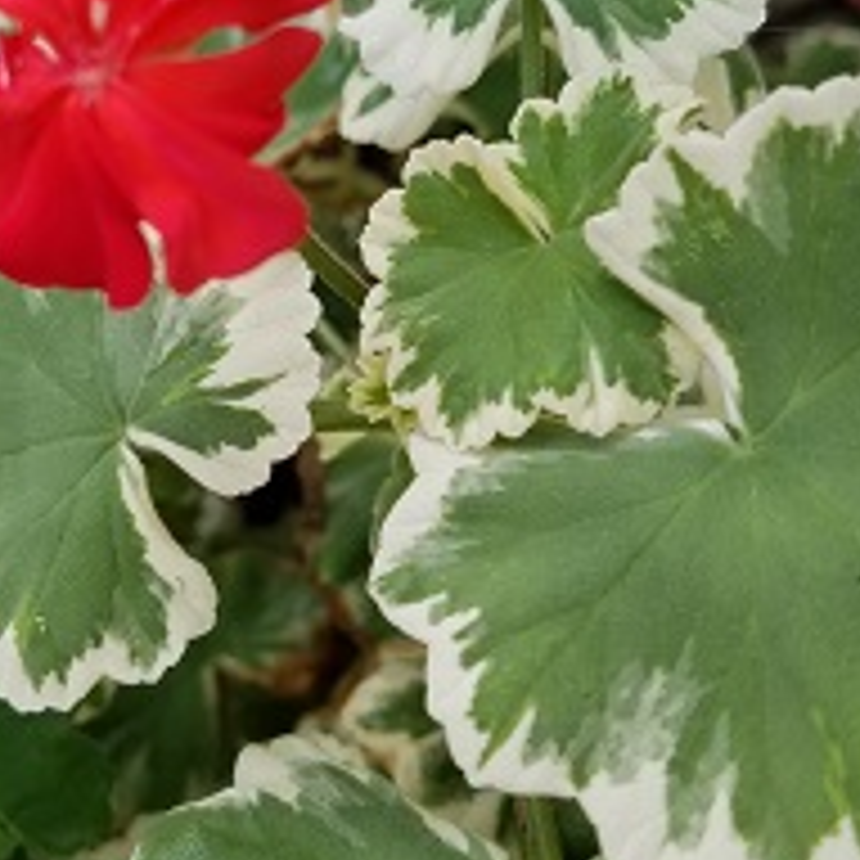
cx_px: 347
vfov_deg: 32.5
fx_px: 1462
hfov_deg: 32.7
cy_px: 279
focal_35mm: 52
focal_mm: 4.2
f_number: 1.7
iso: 50
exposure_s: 1/345
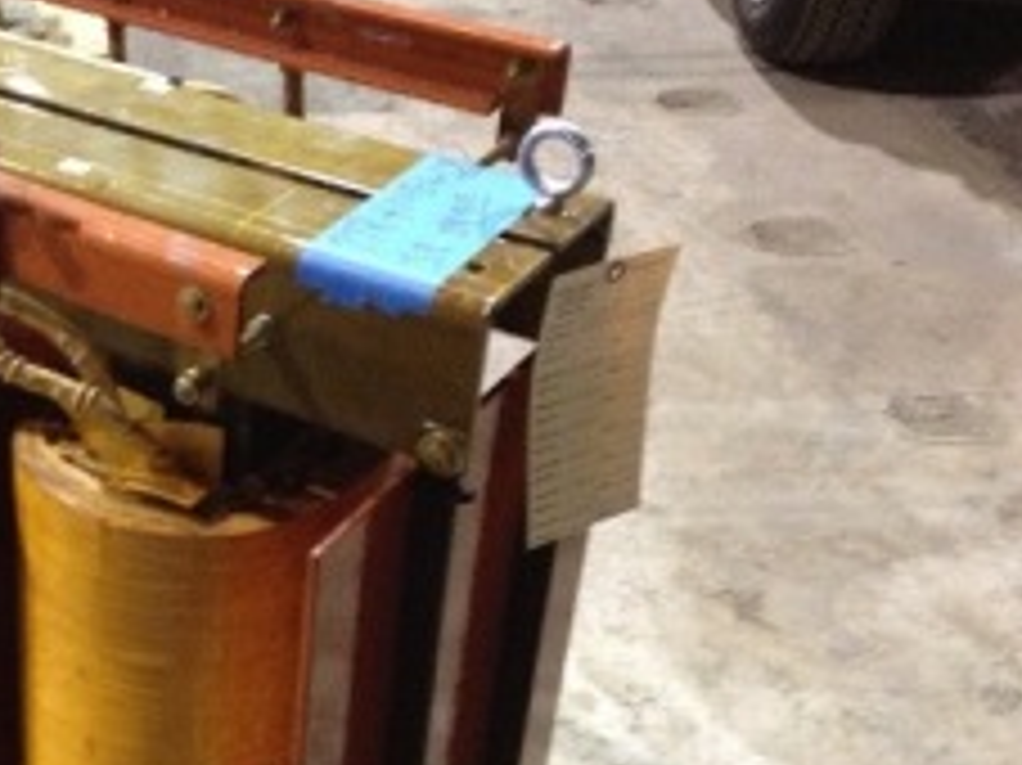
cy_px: 504
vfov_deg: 21.2
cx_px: 90
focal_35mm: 69
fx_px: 2036
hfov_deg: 27.1
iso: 400
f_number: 2.4
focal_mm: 4.28
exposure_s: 1/17
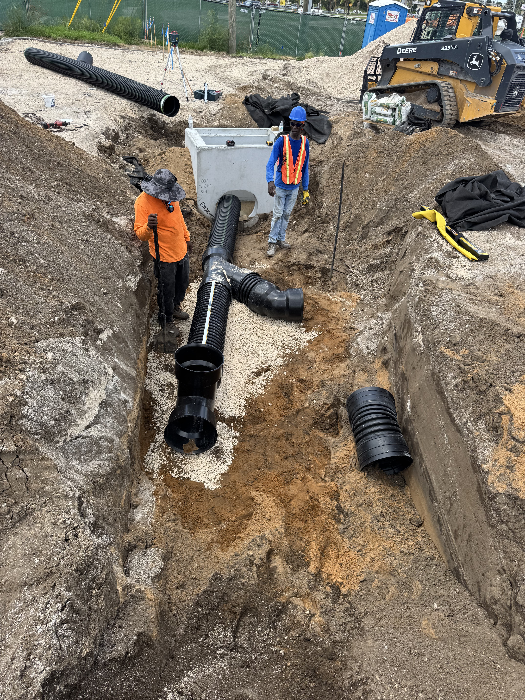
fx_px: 485
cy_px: 350
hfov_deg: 56.8
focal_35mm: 24
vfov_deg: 71.6
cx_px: 262
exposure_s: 1/1524
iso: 80
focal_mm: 6.76
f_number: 1.78
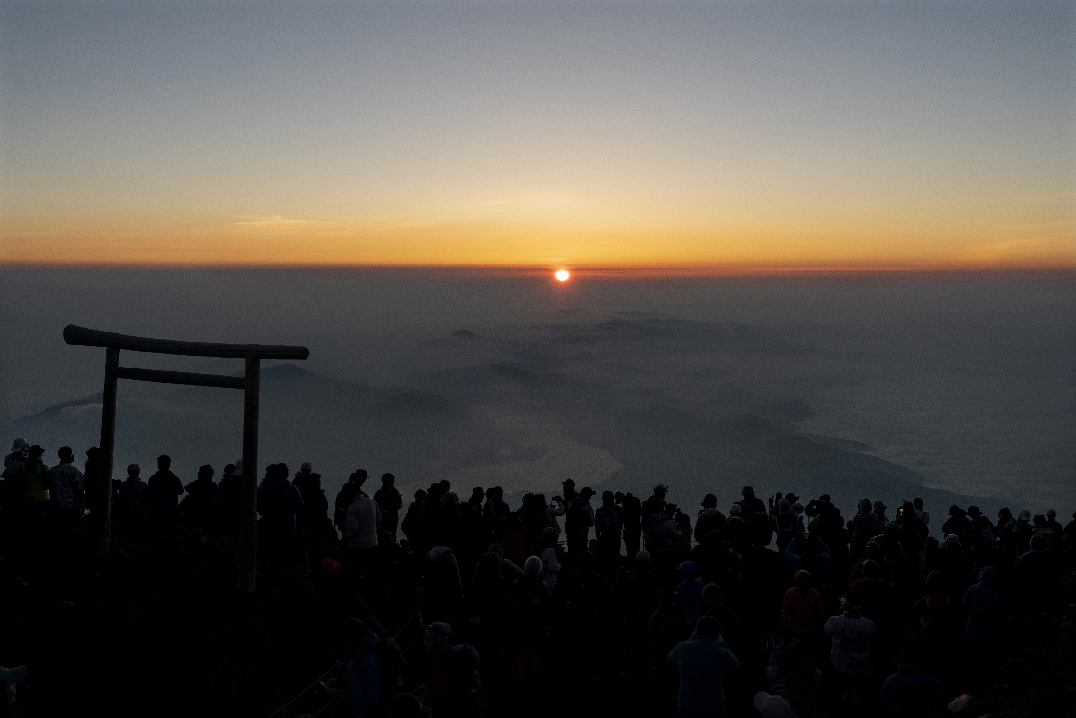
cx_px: 538
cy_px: 359
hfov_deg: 53.1
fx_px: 1076
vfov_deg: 36.9
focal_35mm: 36
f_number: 5.6
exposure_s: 1/2000
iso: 1000
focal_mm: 36
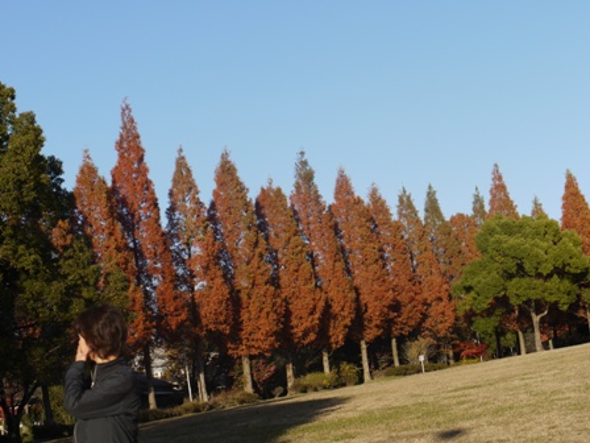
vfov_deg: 21.6
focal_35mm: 68
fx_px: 1159
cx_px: 295
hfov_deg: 28.6
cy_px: 222
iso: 100
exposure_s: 1/250
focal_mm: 34
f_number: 7.1
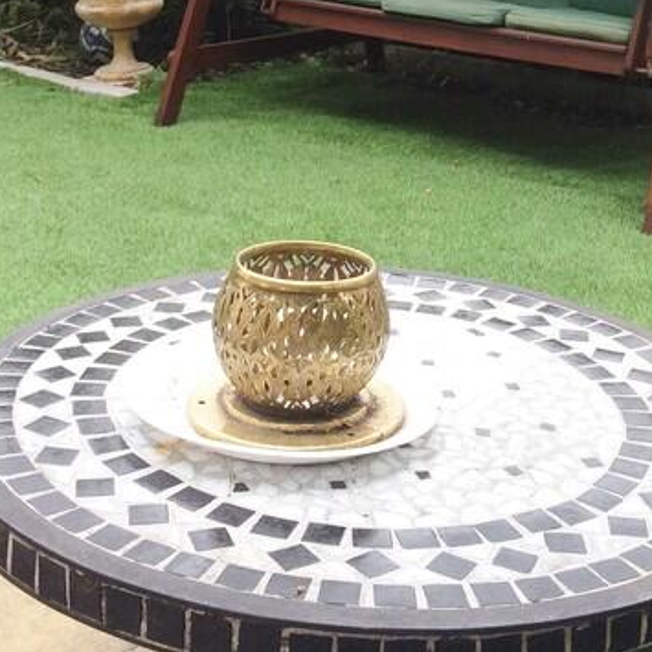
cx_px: 402
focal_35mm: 74
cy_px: -46
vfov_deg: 22.2
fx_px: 1577
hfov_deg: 23.3
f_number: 2.2
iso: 40
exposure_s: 1/100
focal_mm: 4.15
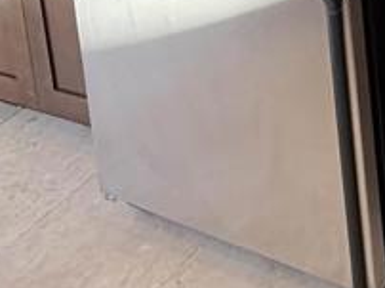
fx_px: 789
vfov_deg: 13.8
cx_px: 656
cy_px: -425
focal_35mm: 71
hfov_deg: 20.8
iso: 250
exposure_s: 1/120
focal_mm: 2.22
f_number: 2.2
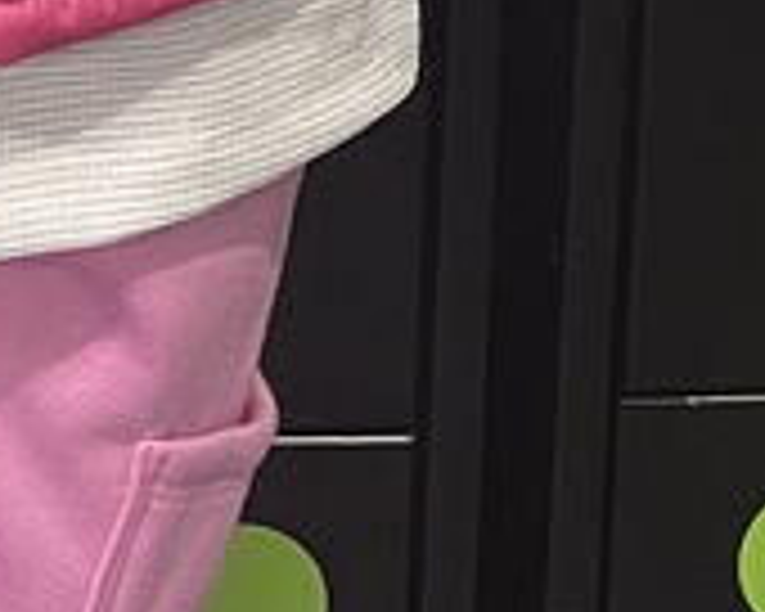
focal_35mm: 153
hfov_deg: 12.5
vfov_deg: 8.4
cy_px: -1278
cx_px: 9
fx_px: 3464
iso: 250
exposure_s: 1/60
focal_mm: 5.1
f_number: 1.6
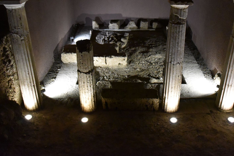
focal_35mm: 35
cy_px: 47
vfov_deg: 37.3
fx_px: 228
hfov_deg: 54.2
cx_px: 135
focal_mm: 24
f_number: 7.1
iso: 12800
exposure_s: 1/13
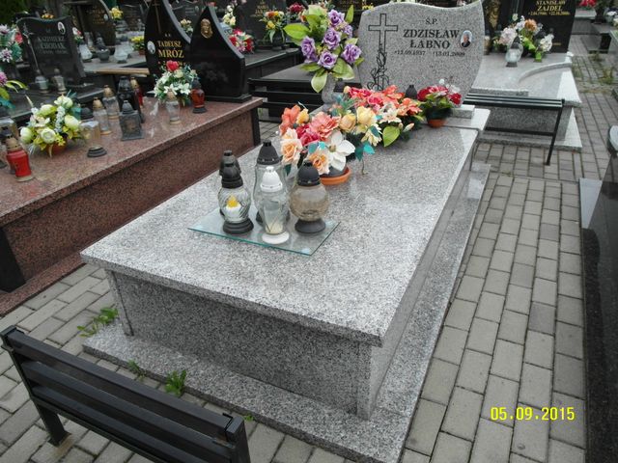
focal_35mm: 24
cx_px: 309
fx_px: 428
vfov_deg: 56.8
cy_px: 232
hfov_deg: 71.6
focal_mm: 5.2
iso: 80
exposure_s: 1/125
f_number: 3.9
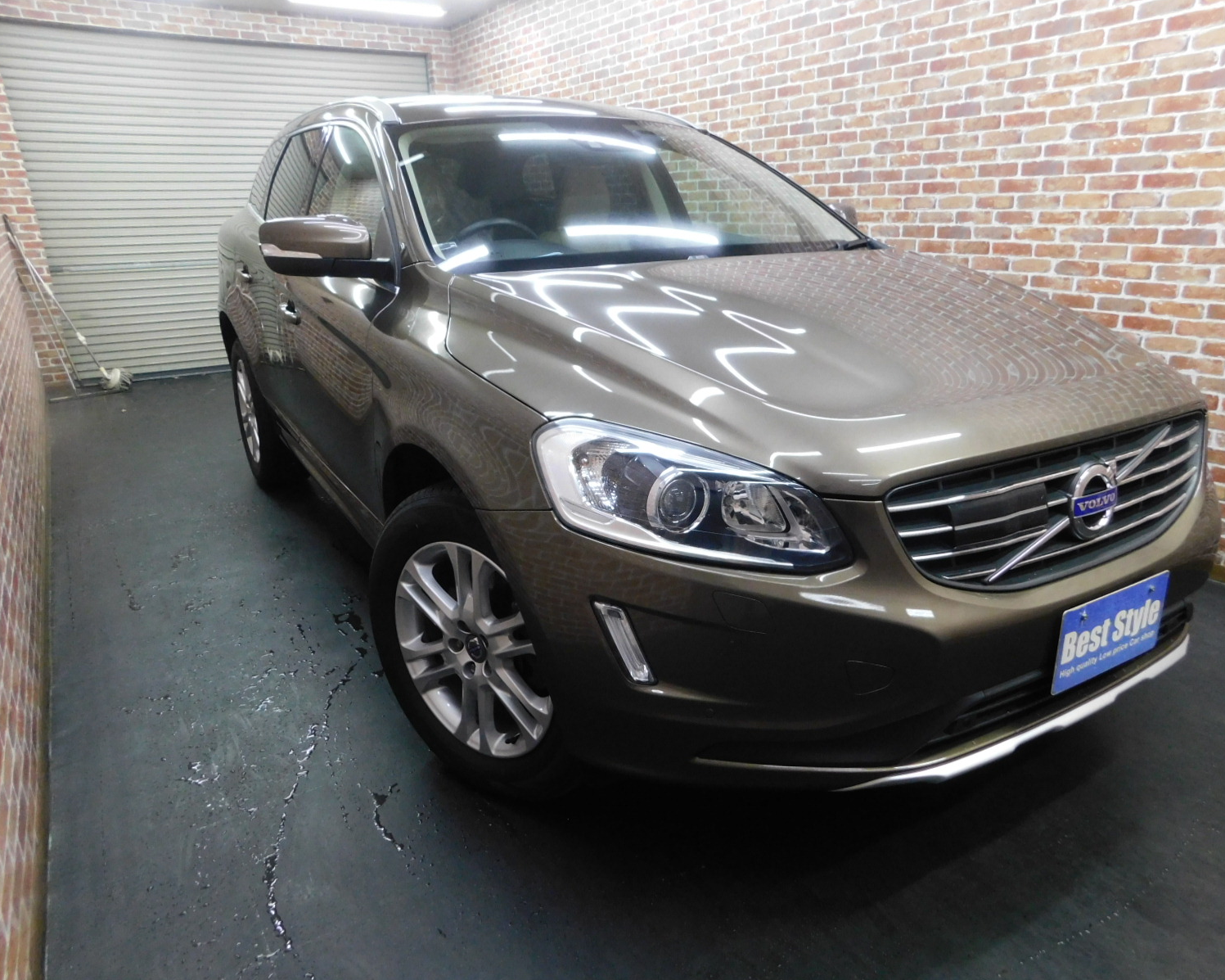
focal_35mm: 24
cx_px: 645
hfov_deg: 70.2
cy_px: 490
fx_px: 870
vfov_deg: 58.8
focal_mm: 4
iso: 400
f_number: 3
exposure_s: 1/30
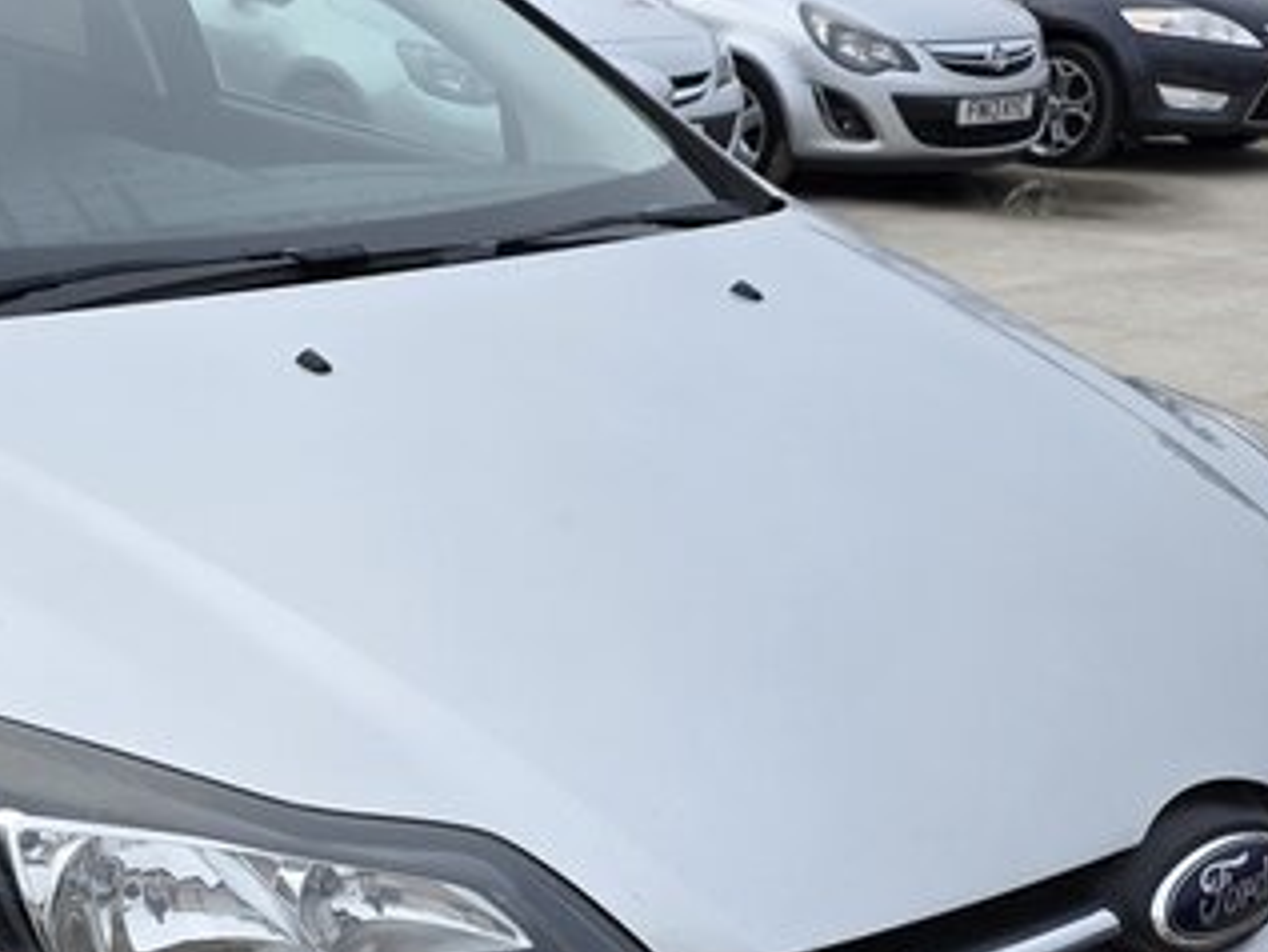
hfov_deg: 32.8
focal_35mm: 58
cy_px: 744
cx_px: 364
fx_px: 2125
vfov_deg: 24.9
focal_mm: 6.3
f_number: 1.7
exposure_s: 1/3737
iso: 80
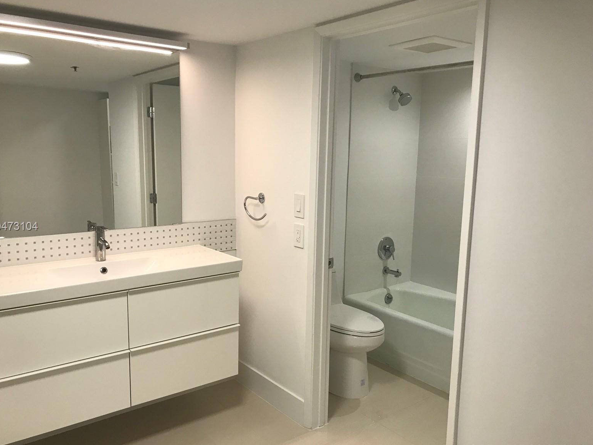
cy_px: 227
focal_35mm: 29
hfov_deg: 61.6
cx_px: 287
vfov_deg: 48.2
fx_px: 497
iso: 25
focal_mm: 3.99
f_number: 1.8
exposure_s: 1/40
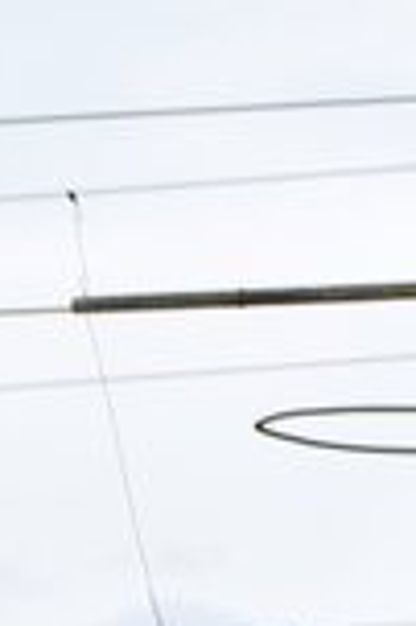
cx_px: 1437
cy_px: 1594
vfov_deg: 3.6
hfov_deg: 2.4
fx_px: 9902
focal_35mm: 570
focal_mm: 48
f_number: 9
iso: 200
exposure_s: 1/320
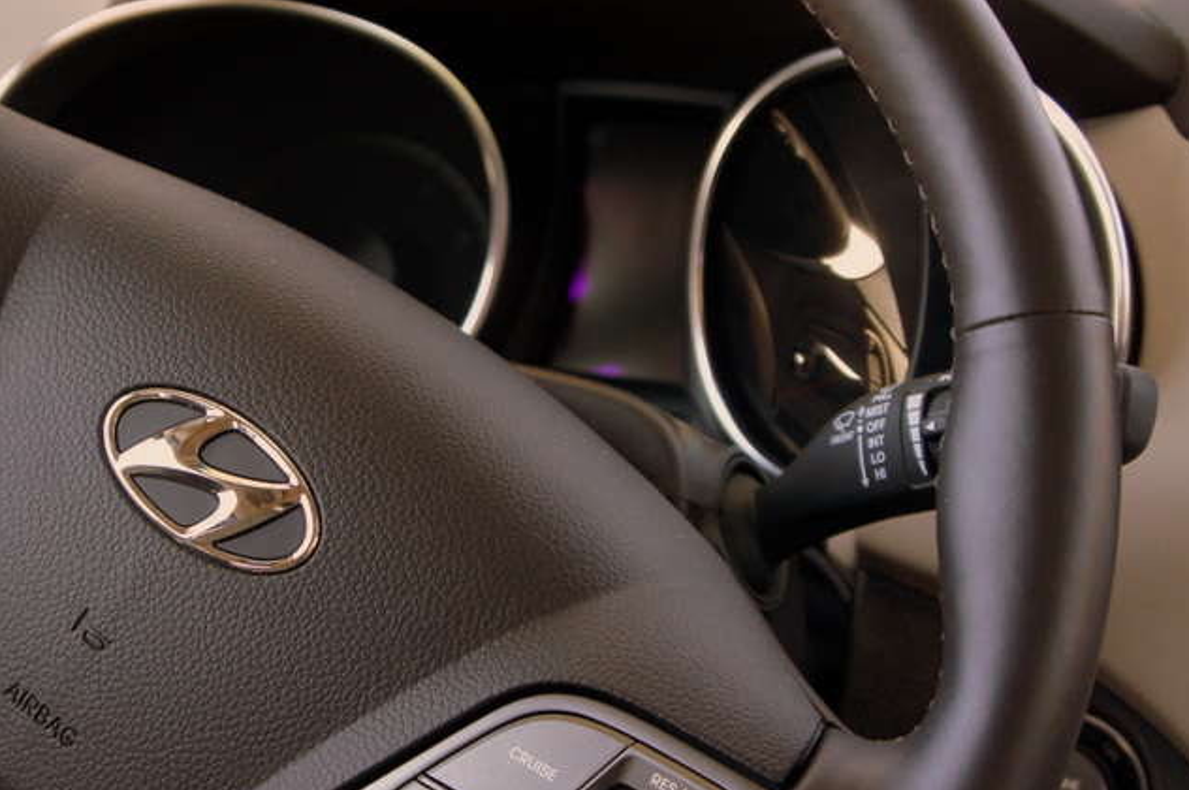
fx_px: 2539
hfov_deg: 26.1
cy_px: 476
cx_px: 342
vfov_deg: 17.7
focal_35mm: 77
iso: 200
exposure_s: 1/50
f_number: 4
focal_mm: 27
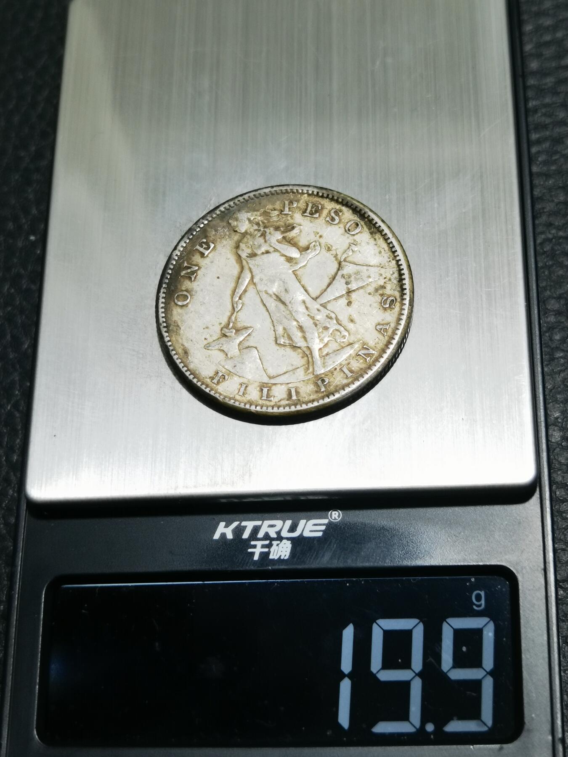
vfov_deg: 32.7
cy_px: 378
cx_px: 284
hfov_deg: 24.8
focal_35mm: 59
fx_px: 1291
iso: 125
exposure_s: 1/100
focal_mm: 6.67
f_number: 1.9
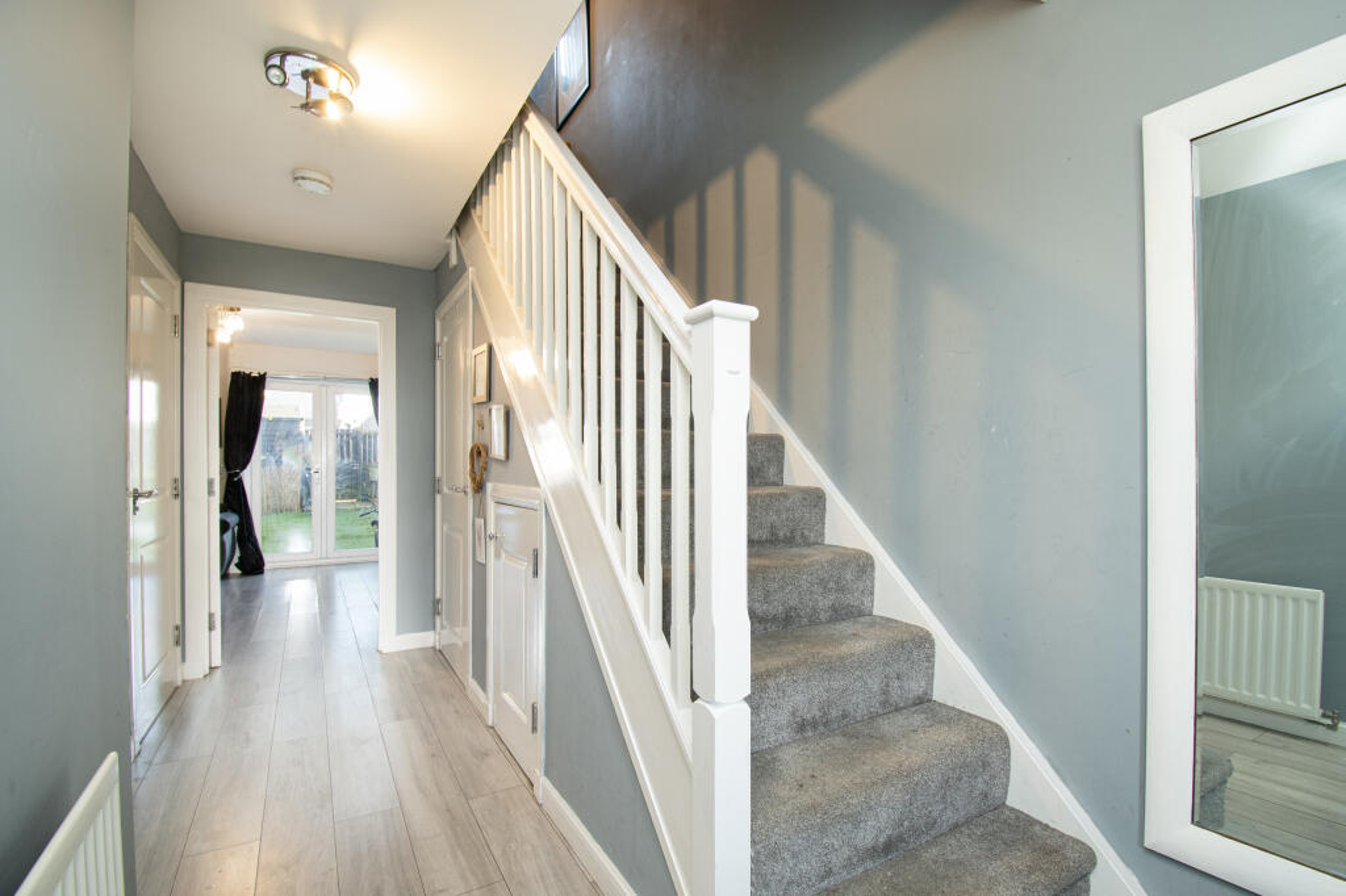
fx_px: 561
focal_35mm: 15
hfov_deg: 100.4
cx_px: 673
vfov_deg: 77.3
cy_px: 448
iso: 320
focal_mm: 10
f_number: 8
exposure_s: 1/2
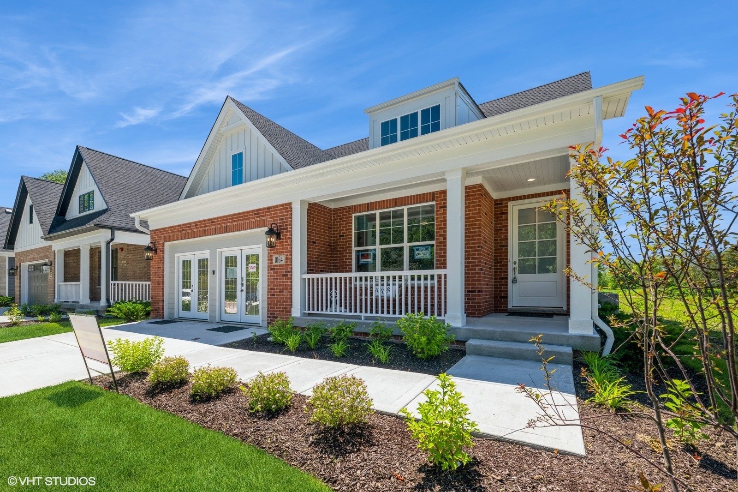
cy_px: 246
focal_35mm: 14
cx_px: 369
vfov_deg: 81.2
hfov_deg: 104.3
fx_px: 287
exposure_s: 1/125
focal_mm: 14
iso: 200
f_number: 8
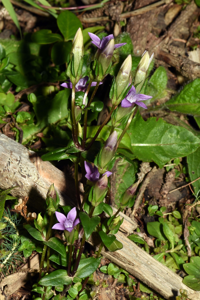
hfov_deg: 8.7
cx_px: 100
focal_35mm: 158
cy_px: 150
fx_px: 1312
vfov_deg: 13.0
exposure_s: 1/320
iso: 100
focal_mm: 105
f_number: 16
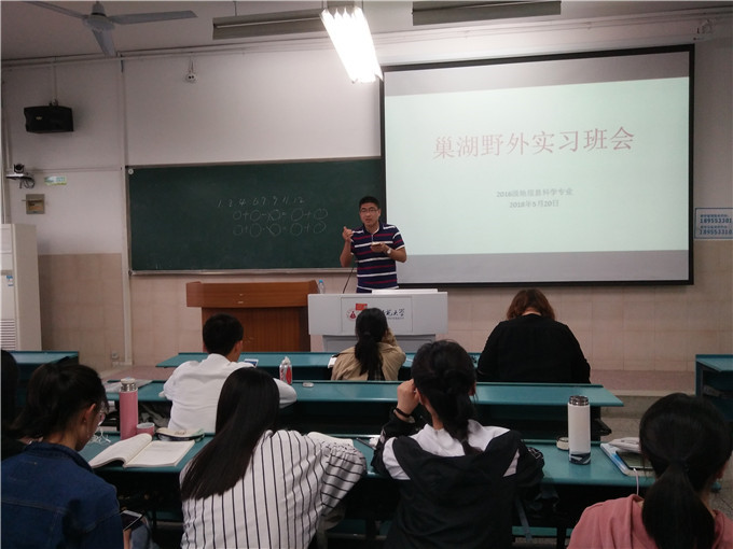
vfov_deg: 63.4
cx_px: 366
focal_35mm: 21
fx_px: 445
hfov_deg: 79.0
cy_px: 274
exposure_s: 1/33.3
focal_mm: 3.66
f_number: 2.2
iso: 127
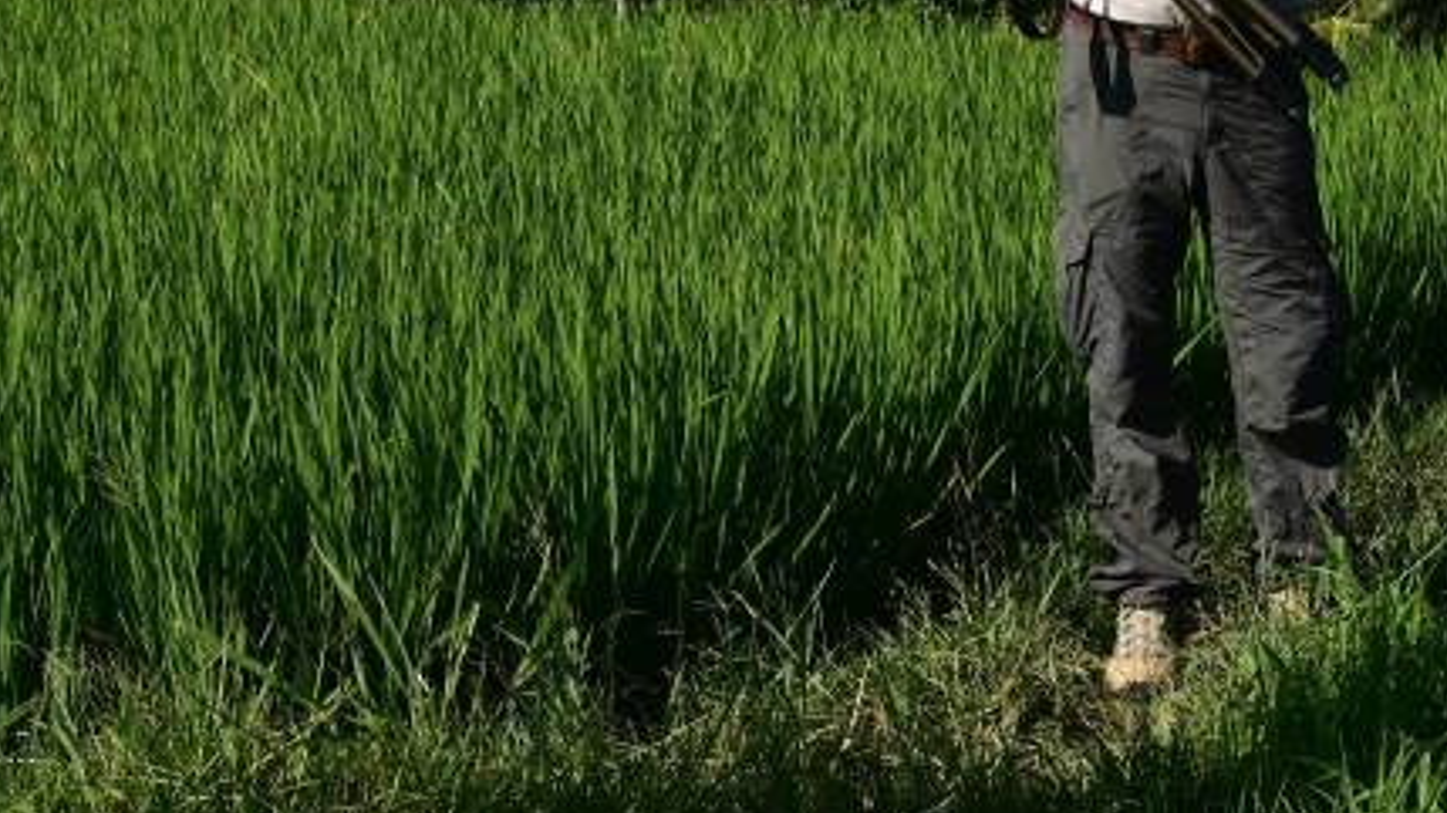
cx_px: 658
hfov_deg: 21.4
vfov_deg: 11.8
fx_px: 3836
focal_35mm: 100
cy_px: -172
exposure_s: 1/500
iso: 360
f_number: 11
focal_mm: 40
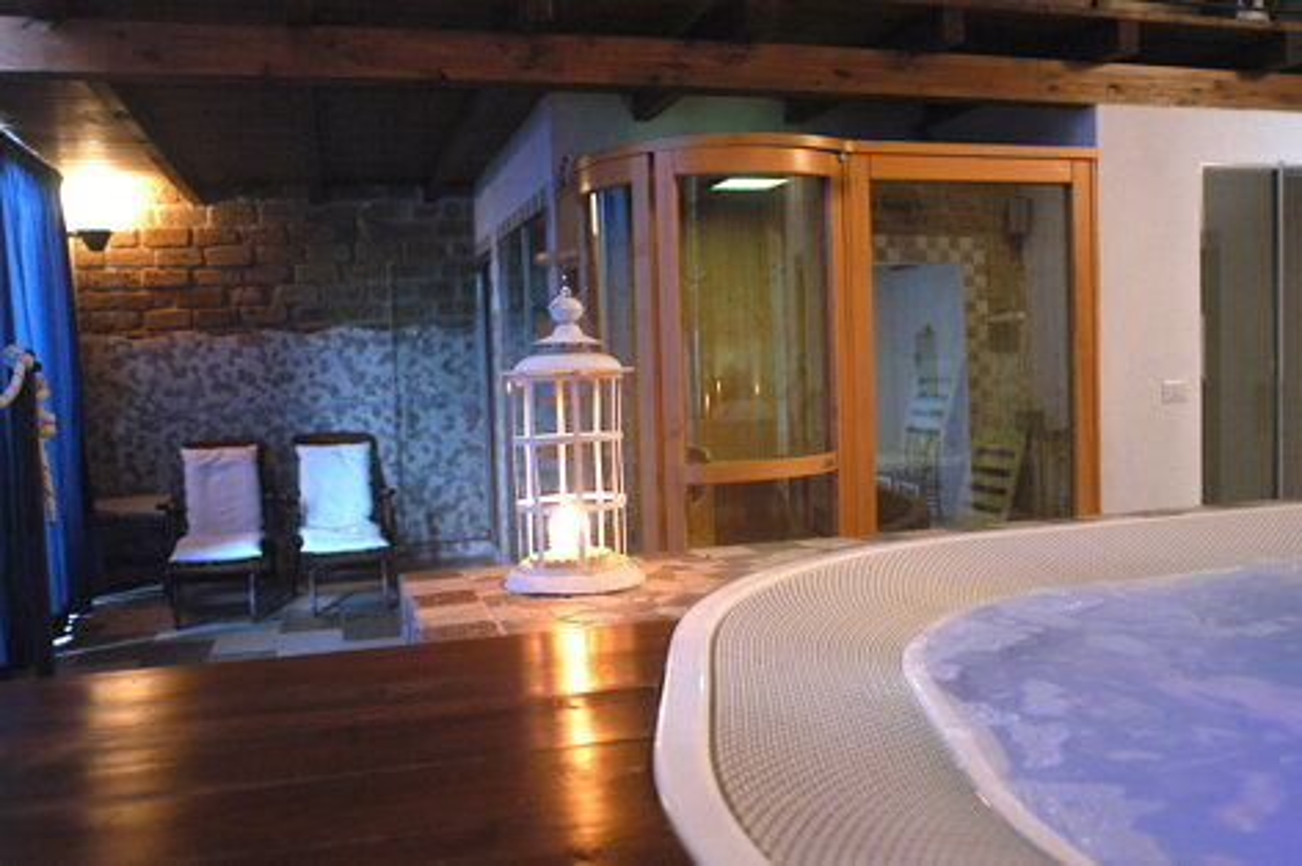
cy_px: 433
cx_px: 651
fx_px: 1084
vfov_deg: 43.5
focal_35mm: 30
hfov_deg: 62.0
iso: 1000
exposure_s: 1/13
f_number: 2.8
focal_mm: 20
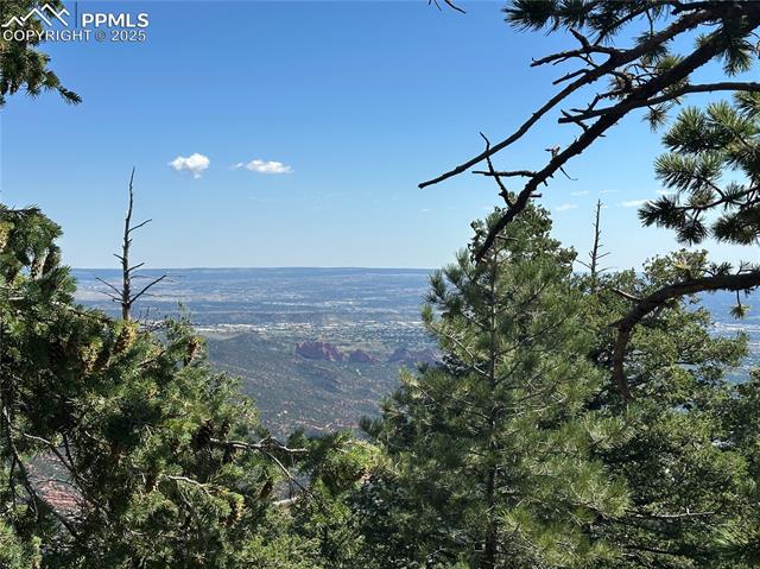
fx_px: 1053
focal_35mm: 48
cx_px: 380
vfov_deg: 30.2
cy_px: 284
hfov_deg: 39.7
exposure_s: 1/5000
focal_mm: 6.86
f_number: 1.78
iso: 64
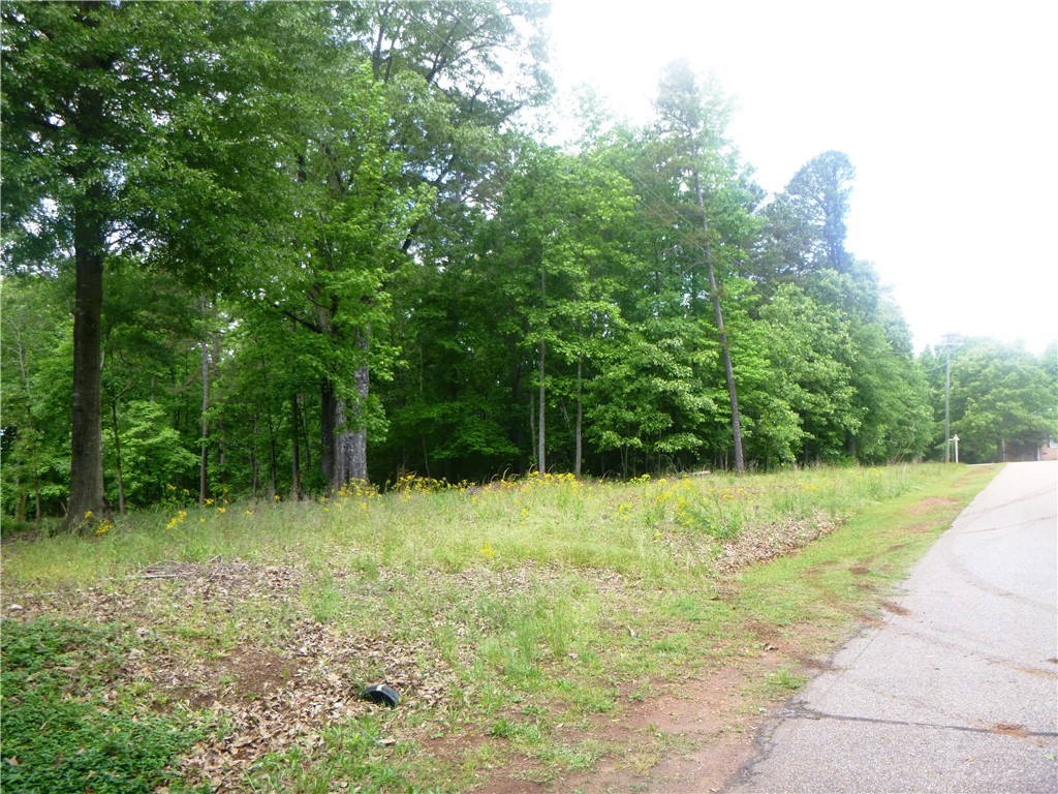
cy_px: 397
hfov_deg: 61.7
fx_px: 886
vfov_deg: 48.2
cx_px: 529
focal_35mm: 29
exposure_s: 1/80
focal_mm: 5.2
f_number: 4.1
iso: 100
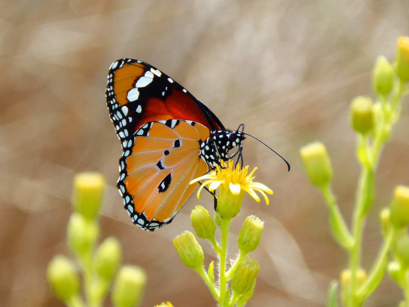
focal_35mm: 526
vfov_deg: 2.8
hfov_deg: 3.8
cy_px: 154
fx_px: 6215
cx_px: 204
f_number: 5.7
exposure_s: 1/200
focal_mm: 94.1
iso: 80
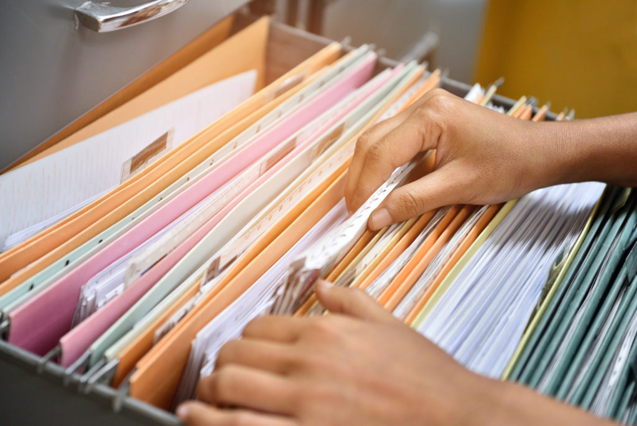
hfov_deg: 28.8
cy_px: 213
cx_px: 318
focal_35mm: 70
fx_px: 1239
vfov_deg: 19.5
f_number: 4
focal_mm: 70
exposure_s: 1/80
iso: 400
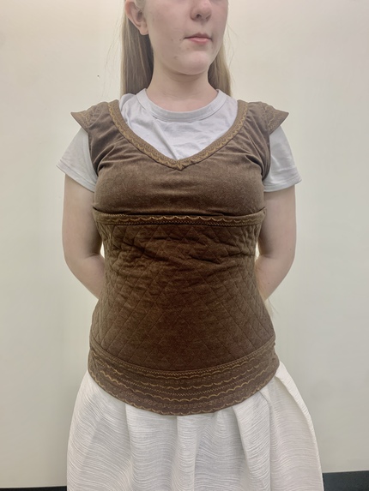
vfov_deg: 67.3
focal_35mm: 26
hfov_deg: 53.1
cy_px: 246
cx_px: 184
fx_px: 369
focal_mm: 4.25
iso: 100
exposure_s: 1/120
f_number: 1.8
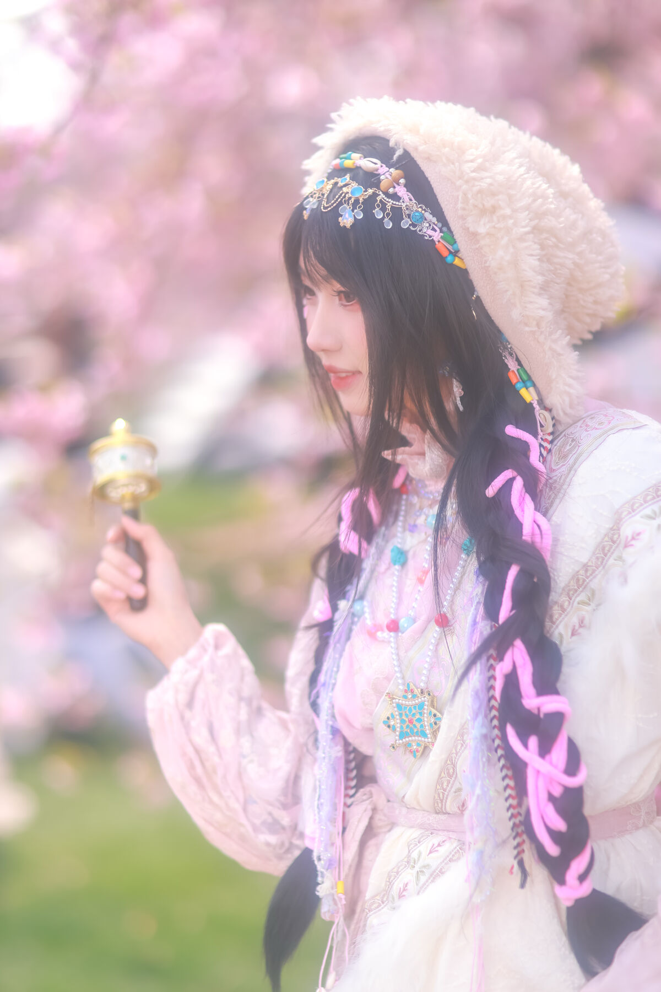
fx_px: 2313
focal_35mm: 84
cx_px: 330
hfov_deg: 16.3
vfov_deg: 24.2
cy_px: 496
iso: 100
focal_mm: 85
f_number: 1.6
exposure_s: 1/2000
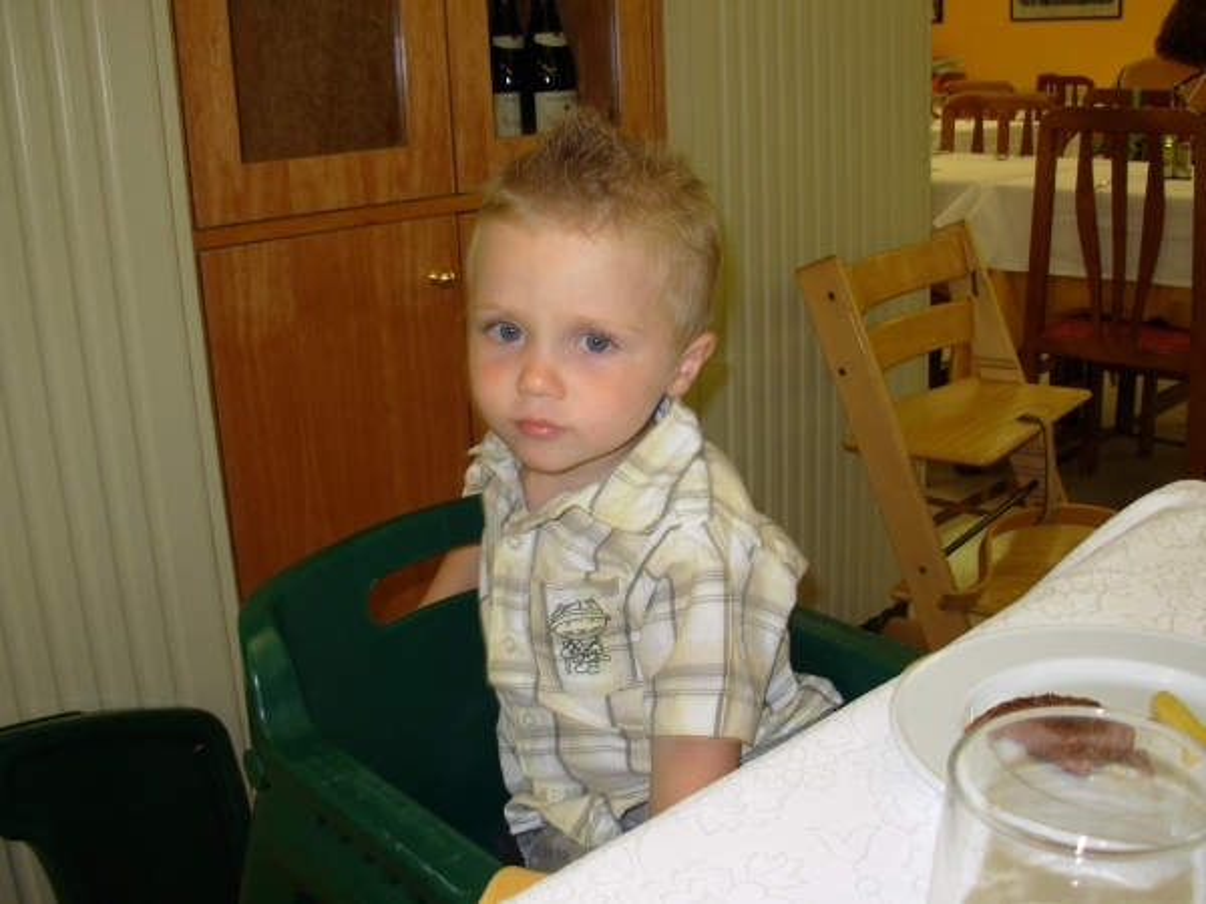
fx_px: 1324
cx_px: 603
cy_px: 452
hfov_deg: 49.0
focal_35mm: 38
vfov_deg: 37.7
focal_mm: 6.3
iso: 50
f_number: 2.9
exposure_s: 1/32
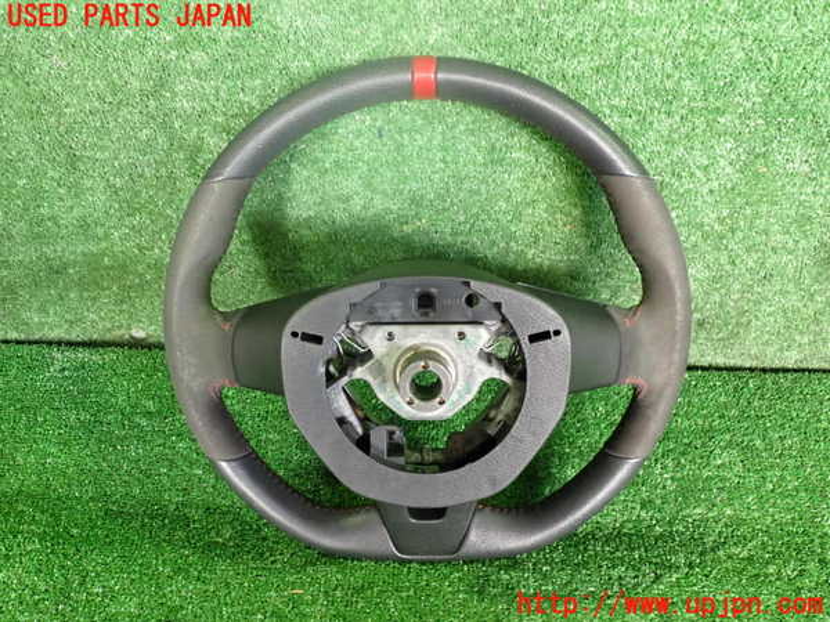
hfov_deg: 60.0
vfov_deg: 46.8
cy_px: 311
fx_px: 719
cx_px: 415
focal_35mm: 30
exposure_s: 1/30
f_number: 2.3
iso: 640
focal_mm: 5.4
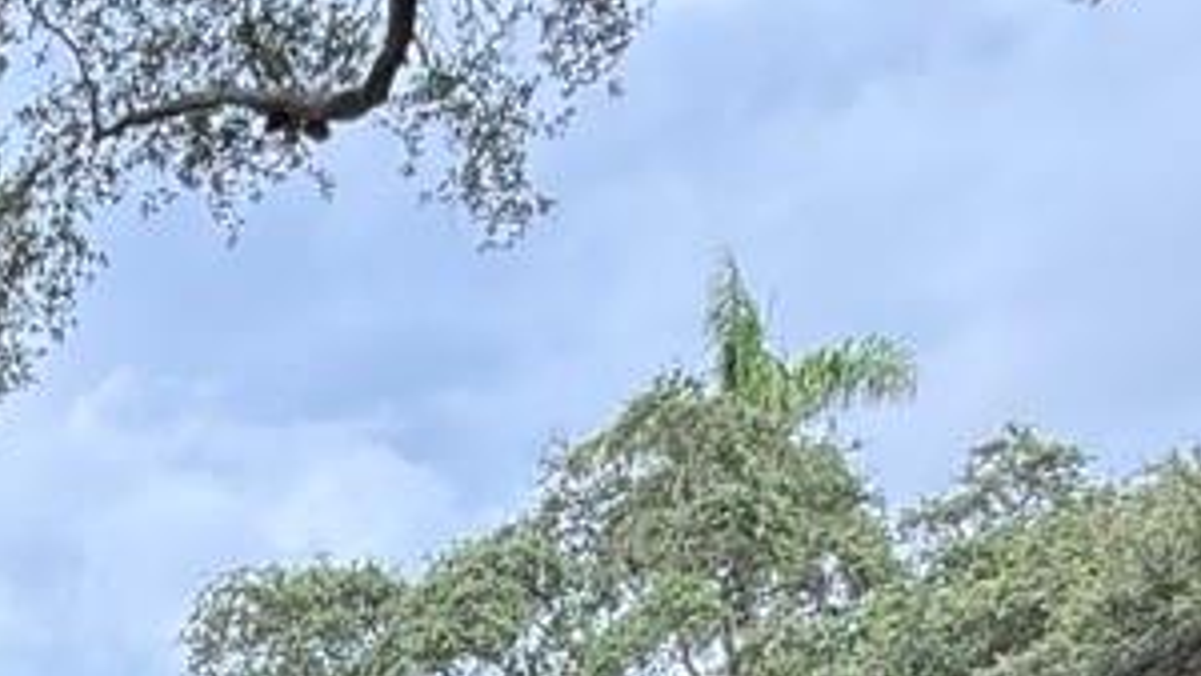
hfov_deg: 27.4
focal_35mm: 65
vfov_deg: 14.5
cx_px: -332
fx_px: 2071
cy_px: 1452
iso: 64
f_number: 2.2
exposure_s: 1/128
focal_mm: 2.22
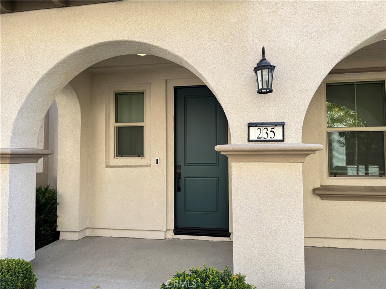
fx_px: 268
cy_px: 144
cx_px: 193
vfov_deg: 56.8
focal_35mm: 24
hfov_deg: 71.6
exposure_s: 1/531
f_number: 1.78
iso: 80
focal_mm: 6.76
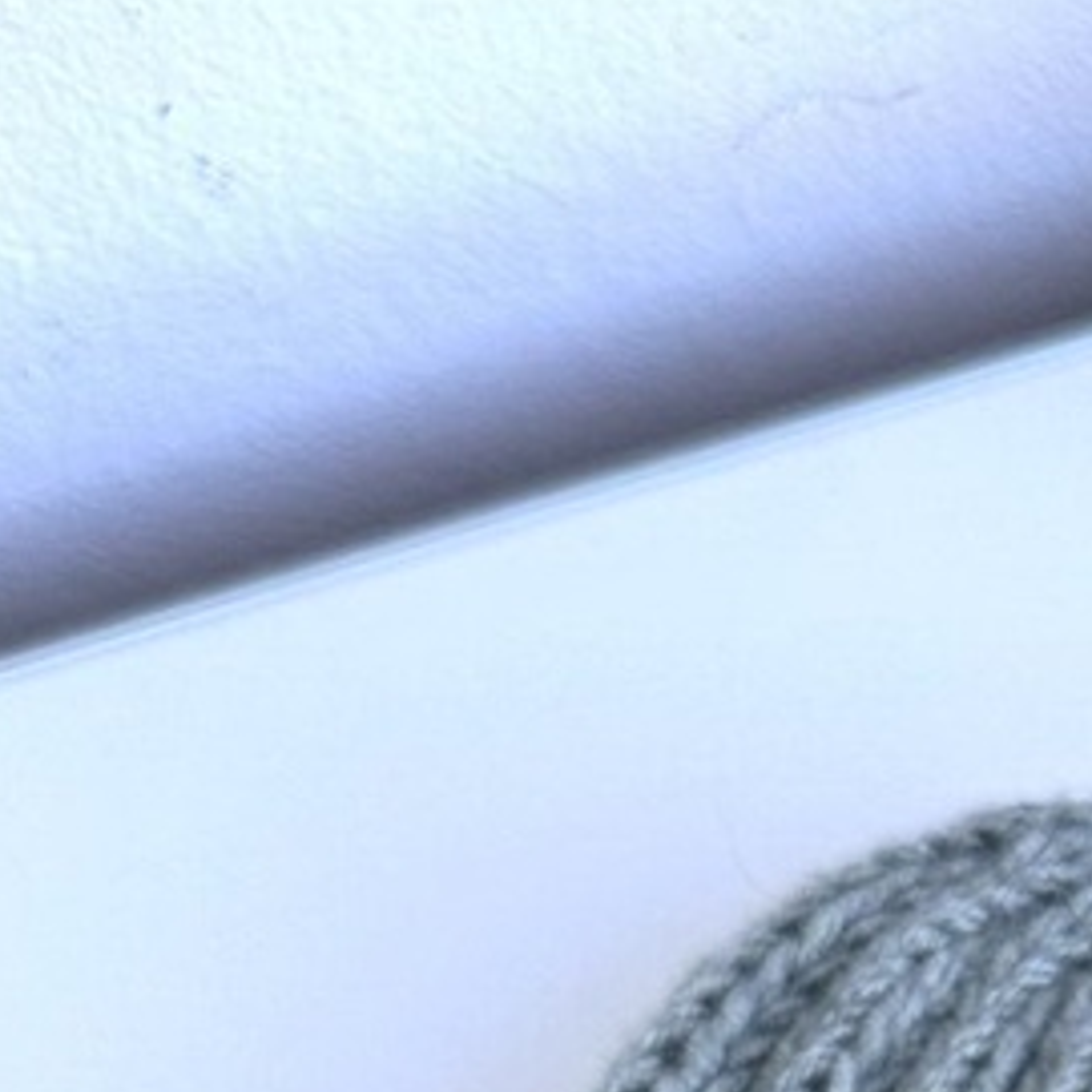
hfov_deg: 17.6
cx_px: 1310
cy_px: 2055
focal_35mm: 94
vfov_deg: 15.5
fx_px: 3355
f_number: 1.78
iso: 160
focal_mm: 6.86
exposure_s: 1/121
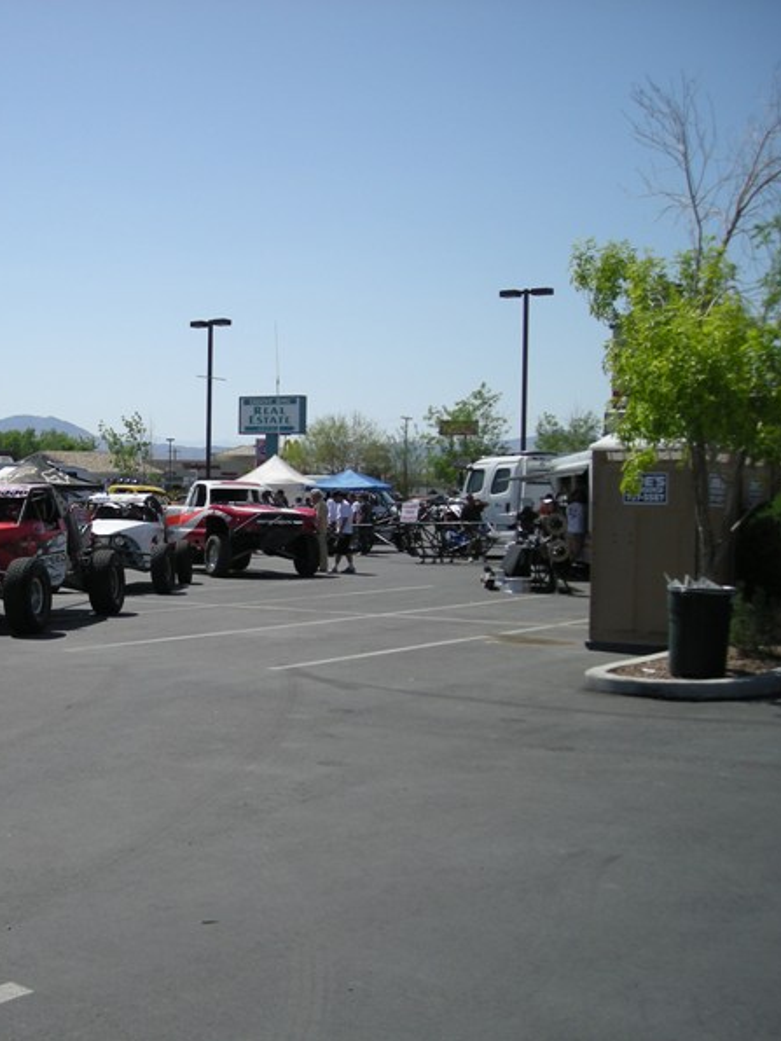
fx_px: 1414
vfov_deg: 40.4
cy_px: 522
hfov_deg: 29.9
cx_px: 121
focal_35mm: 47
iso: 50
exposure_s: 1/396
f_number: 5.7
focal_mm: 5.7
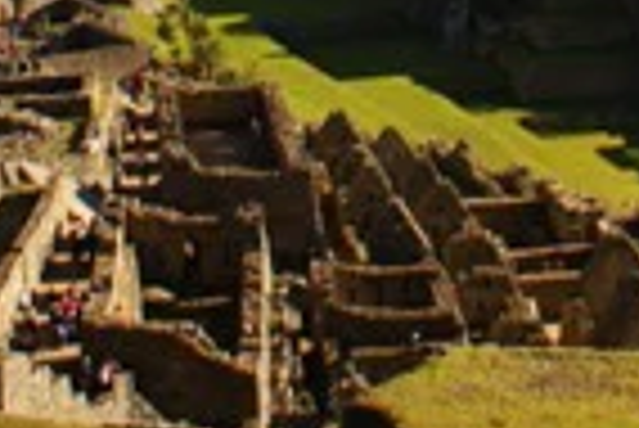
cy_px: -401
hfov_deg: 13.2
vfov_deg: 8.6
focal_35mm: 152
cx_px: 702
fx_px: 2701
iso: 100
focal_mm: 18
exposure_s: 1/500
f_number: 4
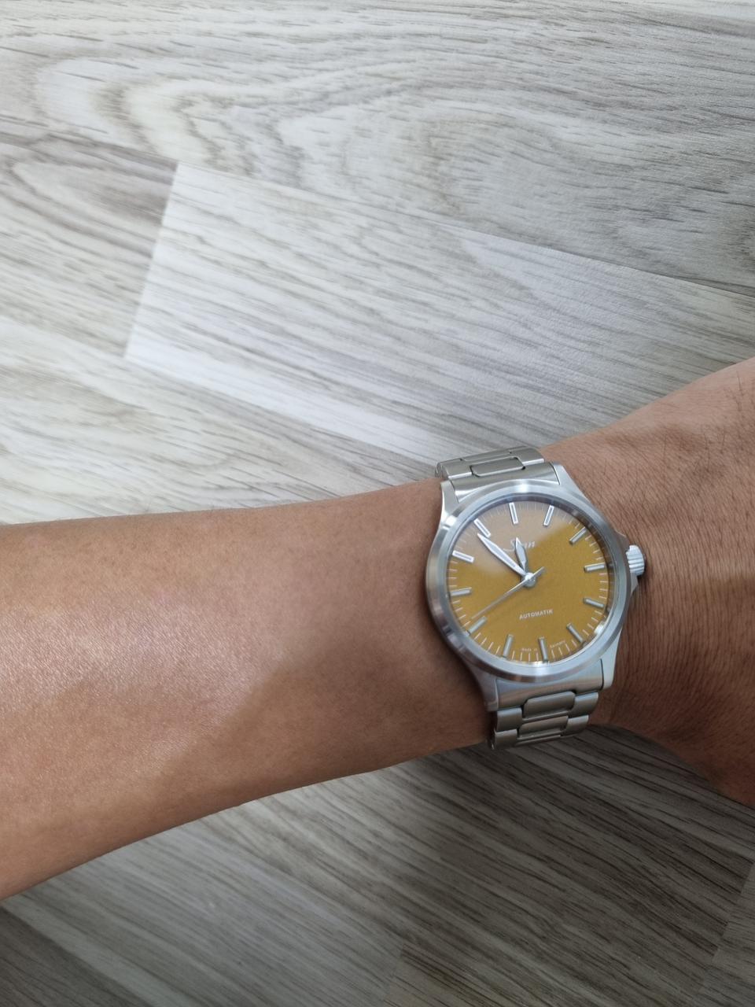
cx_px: 378
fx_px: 756
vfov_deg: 67.3
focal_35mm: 26
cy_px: 504
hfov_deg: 53.1
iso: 200
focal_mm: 5.4
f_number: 1.8
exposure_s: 1/40
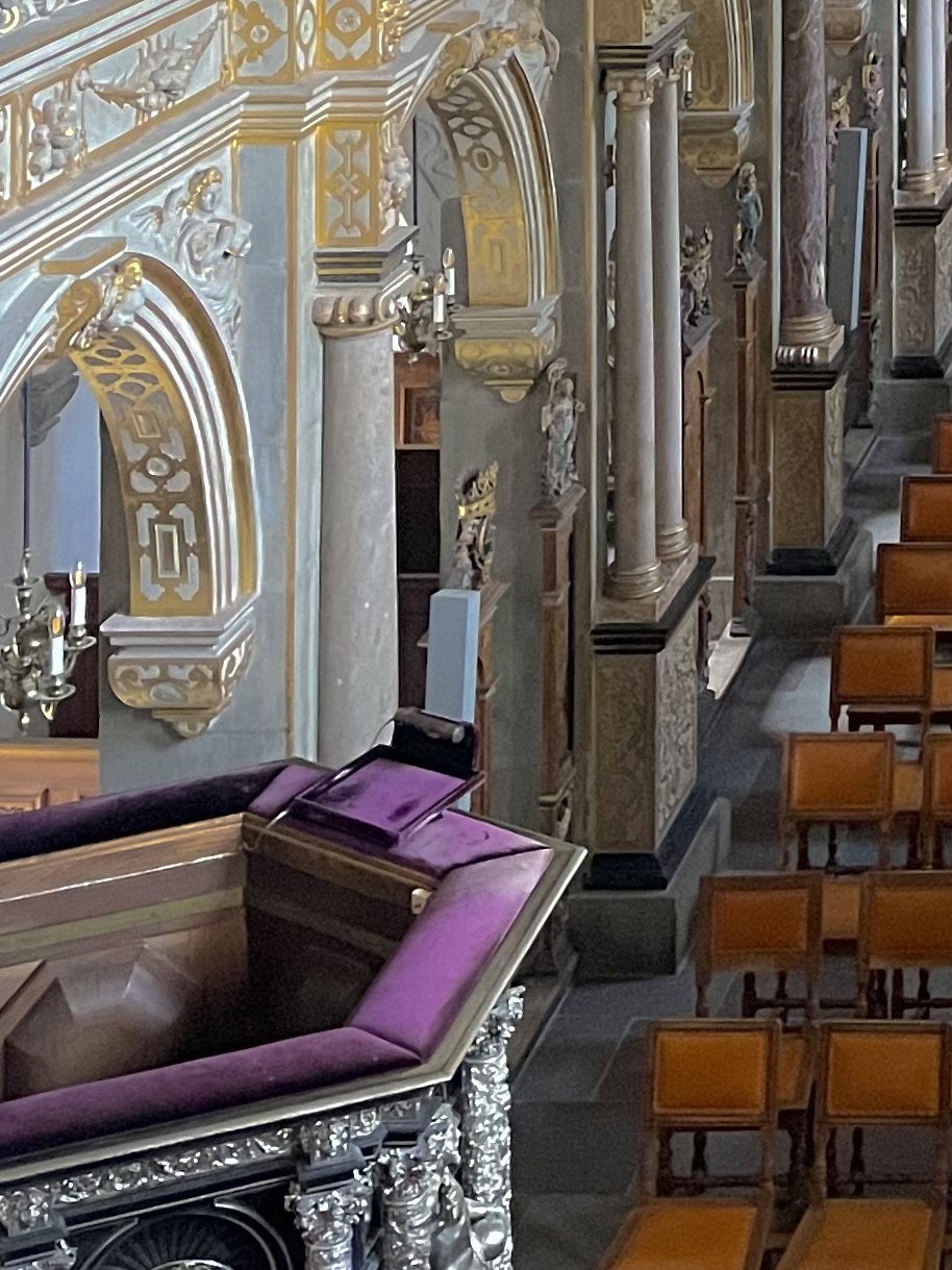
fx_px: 3154
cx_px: 1492
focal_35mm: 86
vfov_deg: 19.8
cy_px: -629
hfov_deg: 15.6
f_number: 1.6
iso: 500
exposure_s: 1/49
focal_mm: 5.1
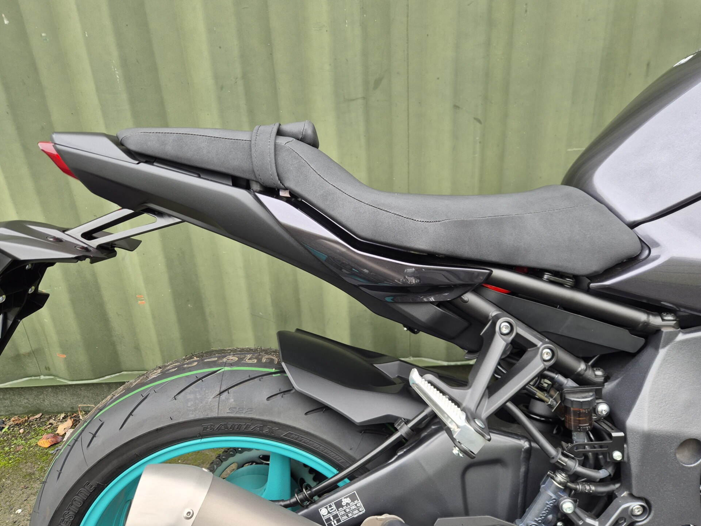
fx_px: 486
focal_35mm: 24
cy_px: 267
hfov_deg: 71.6
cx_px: 354
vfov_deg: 56.8
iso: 80
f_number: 1.8
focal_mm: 5.4
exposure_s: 1/180
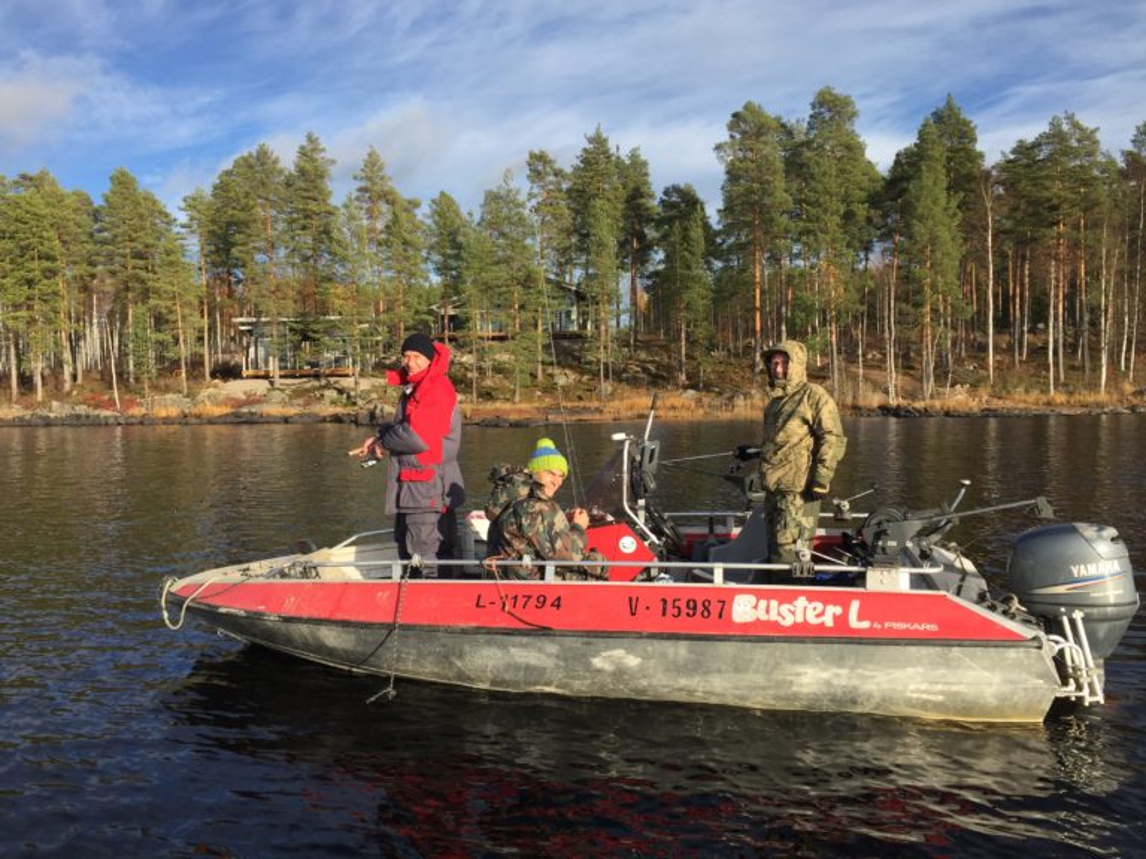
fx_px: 960
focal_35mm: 29
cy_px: 430
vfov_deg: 48.2
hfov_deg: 61.7
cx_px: 573
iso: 32
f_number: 2.2
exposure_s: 1/1236
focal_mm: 4.15
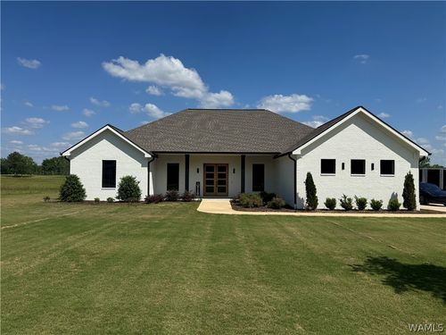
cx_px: 223
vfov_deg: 56.8
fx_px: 309
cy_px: 168
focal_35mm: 24
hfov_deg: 71.6
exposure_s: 1/7937
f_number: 1.78
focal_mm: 6.76
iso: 80
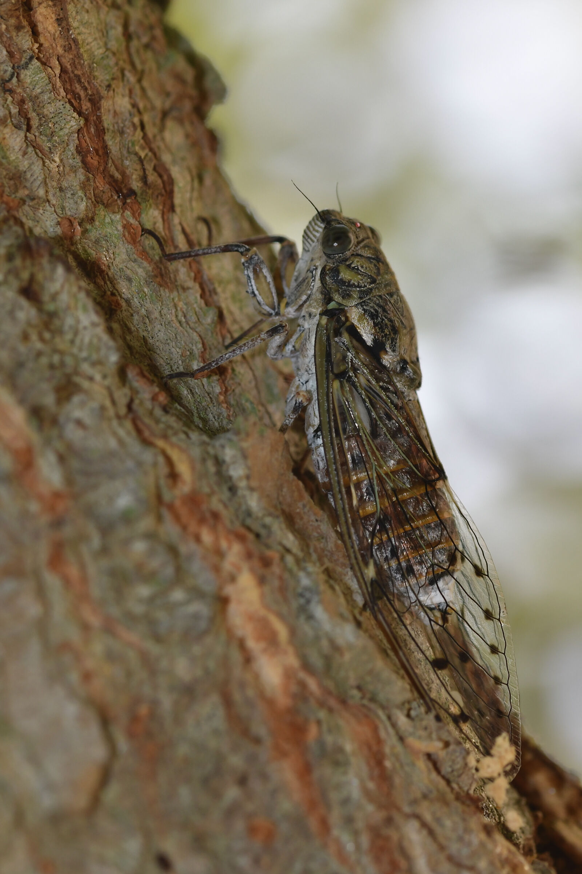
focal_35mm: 157
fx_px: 3807
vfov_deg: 13.1
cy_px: 437
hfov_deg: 8.7
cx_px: 291
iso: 250
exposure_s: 1/250
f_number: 10
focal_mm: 105
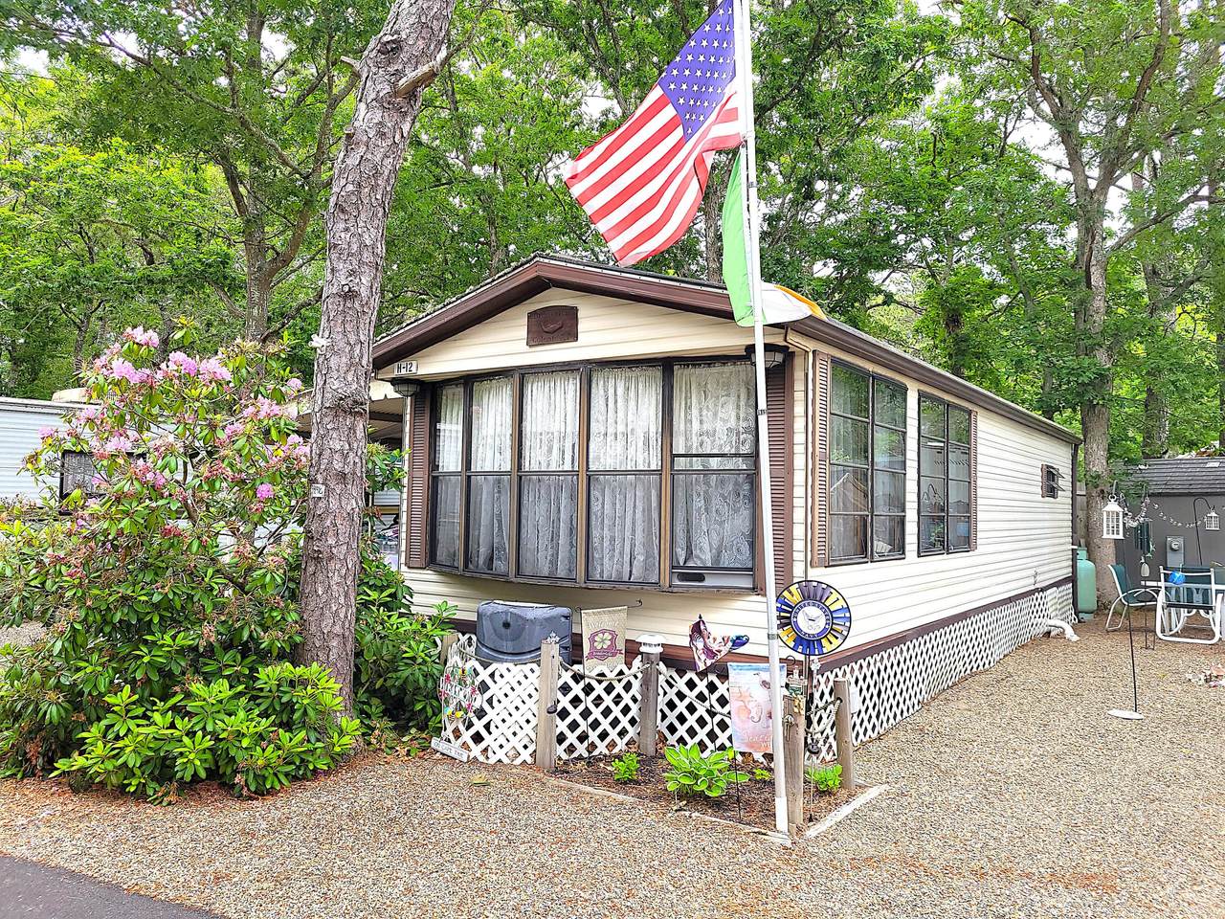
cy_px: 460
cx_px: 612
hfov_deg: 67.3
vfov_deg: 53.1
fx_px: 920
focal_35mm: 26
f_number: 1.8
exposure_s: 1/225
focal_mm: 5.4
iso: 40
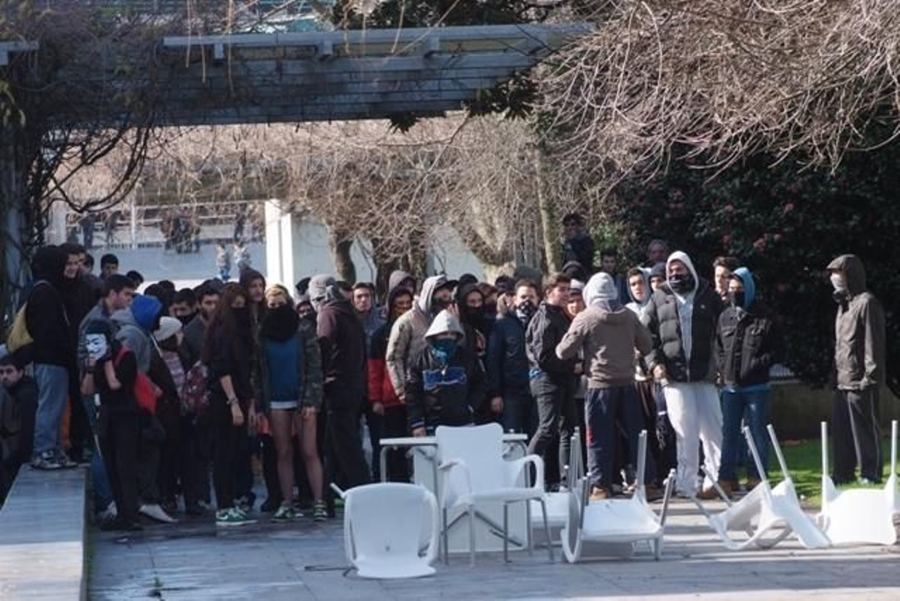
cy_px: 300
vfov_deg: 4.6
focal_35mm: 300
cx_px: 450
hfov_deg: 6.9
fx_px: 7502
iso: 500
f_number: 8
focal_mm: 200
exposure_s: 1/250
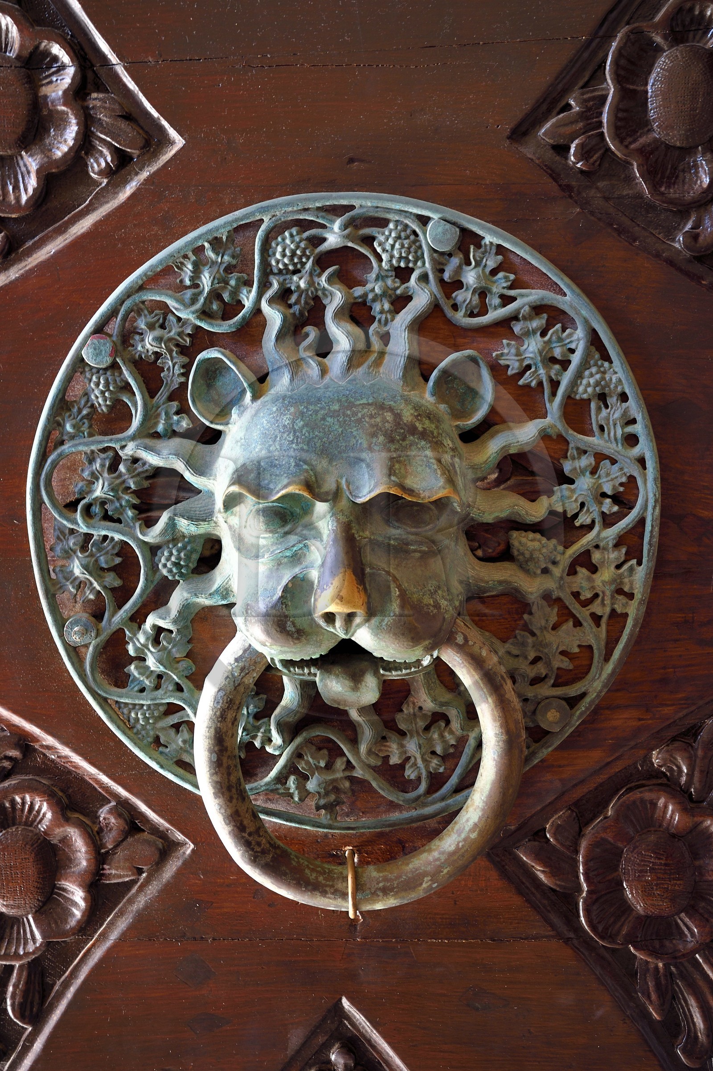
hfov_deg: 27.0
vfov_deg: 39.6
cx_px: 356
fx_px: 1487
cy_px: 536
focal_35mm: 50
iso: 200
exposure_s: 1/15
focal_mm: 50
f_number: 6.3
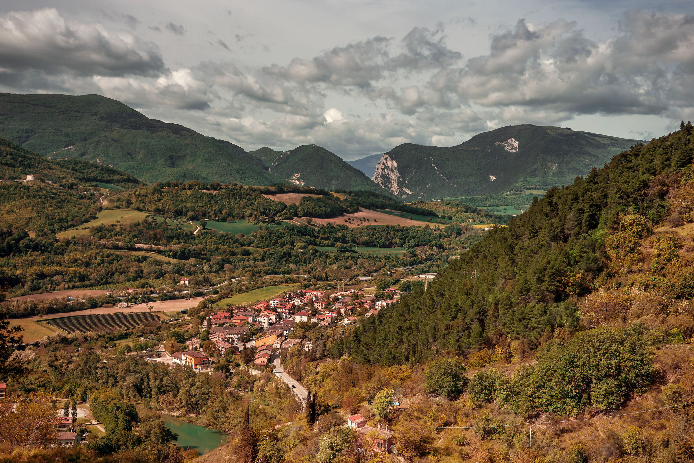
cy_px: 232
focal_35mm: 48
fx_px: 925
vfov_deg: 28.1
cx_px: 347
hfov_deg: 41.1
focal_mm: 48
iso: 100
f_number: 9
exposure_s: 1/320
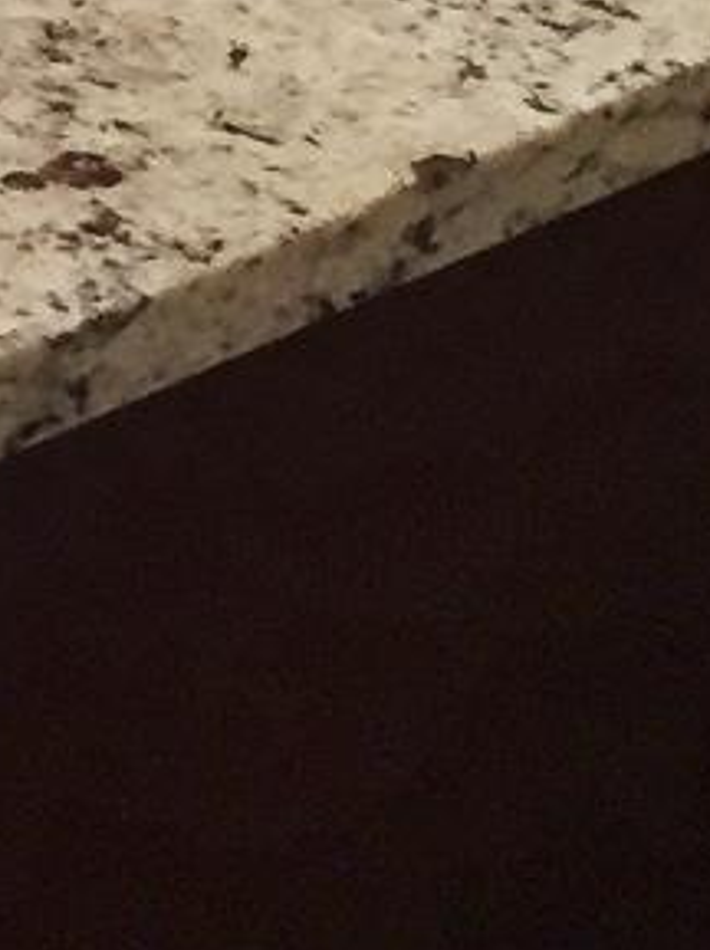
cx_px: -1200
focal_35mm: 201
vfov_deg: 9.3
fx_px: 5509
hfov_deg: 6.8
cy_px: -884
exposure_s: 1/30
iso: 125
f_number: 2.2
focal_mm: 4.15
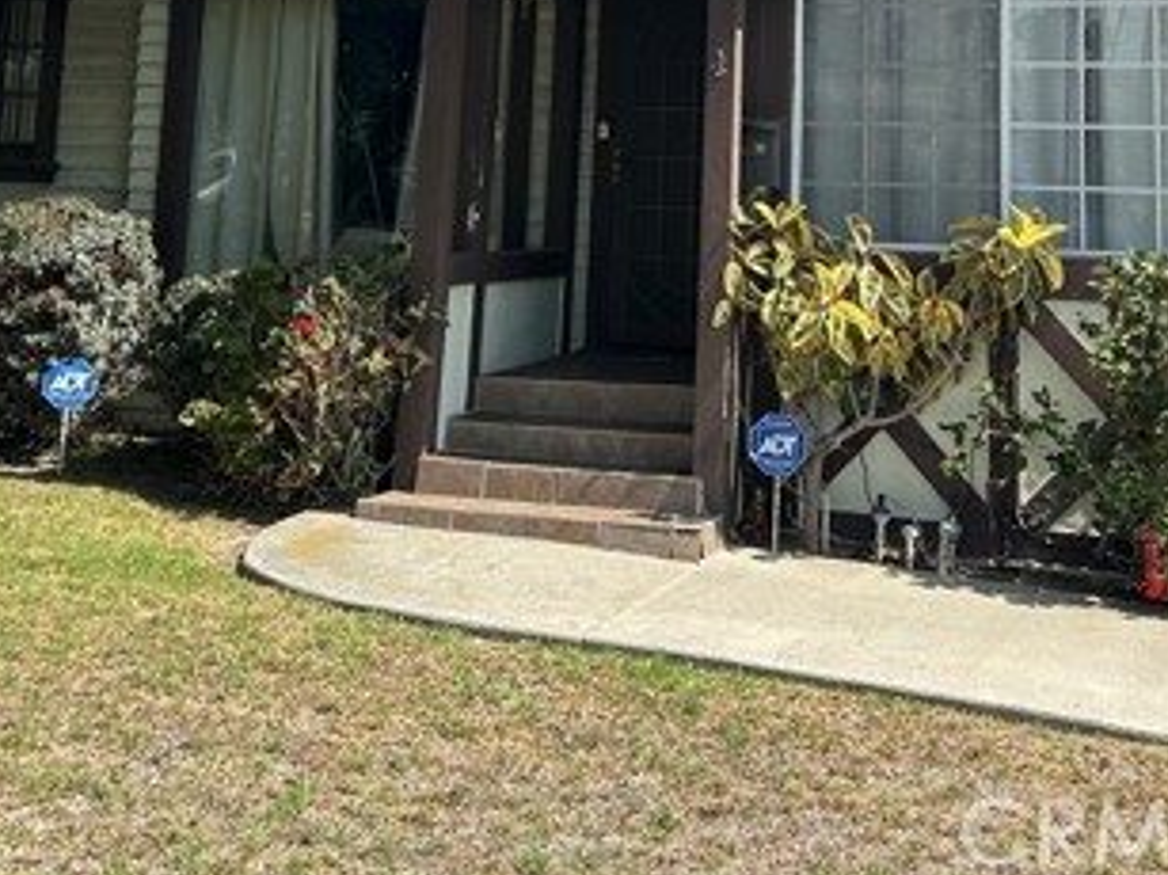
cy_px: -27
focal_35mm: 50
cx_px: 696
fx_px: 1686
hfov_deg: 38.1
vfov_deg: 27.2
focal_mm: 6.86
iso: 80
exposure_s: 1/3861
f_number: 1.78
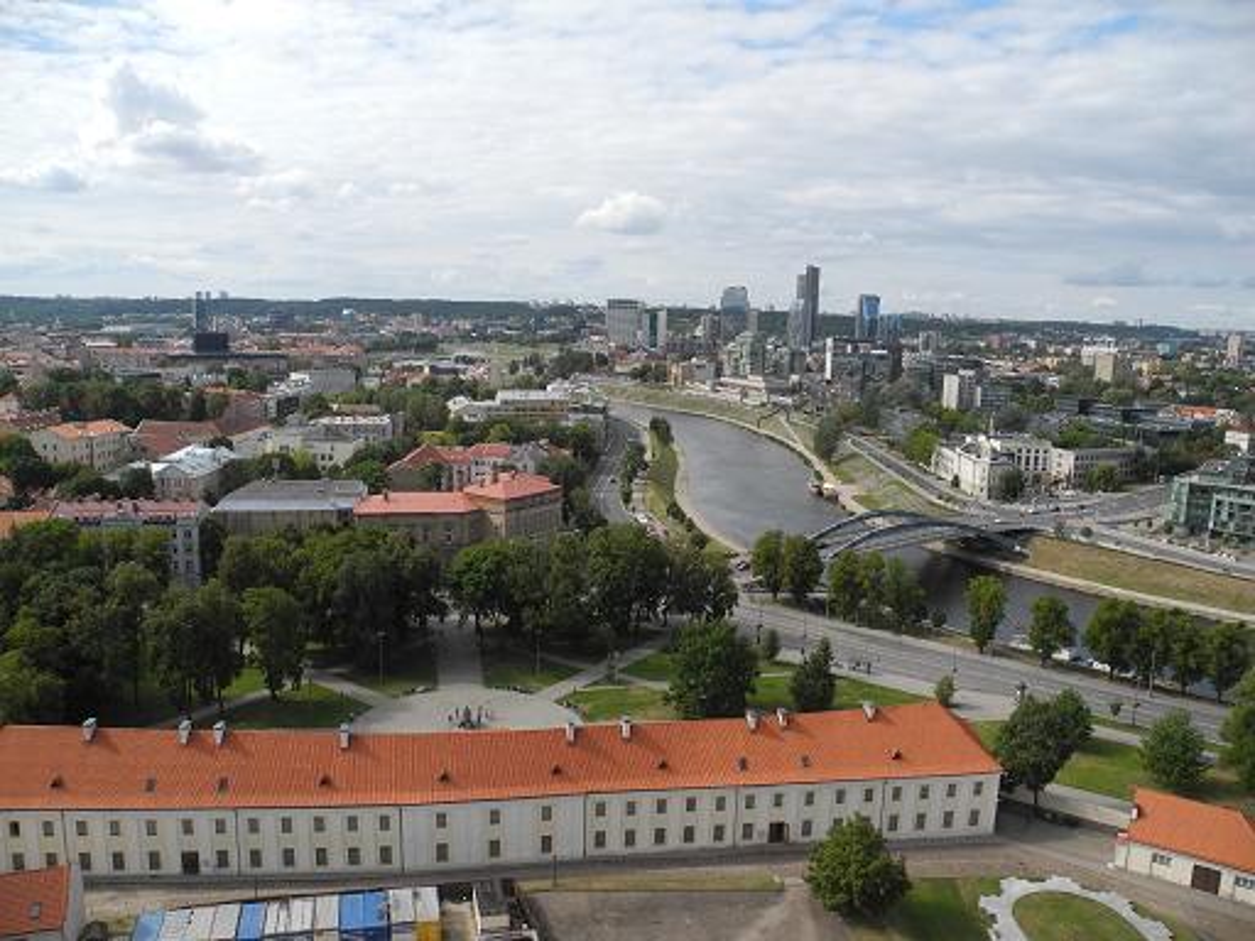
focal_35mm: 28
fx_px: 1015
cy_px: 470
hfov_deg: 63.4
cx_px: 628
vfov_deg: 49.7
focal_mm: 6
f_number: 3.5
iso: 100
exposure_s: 1/1000
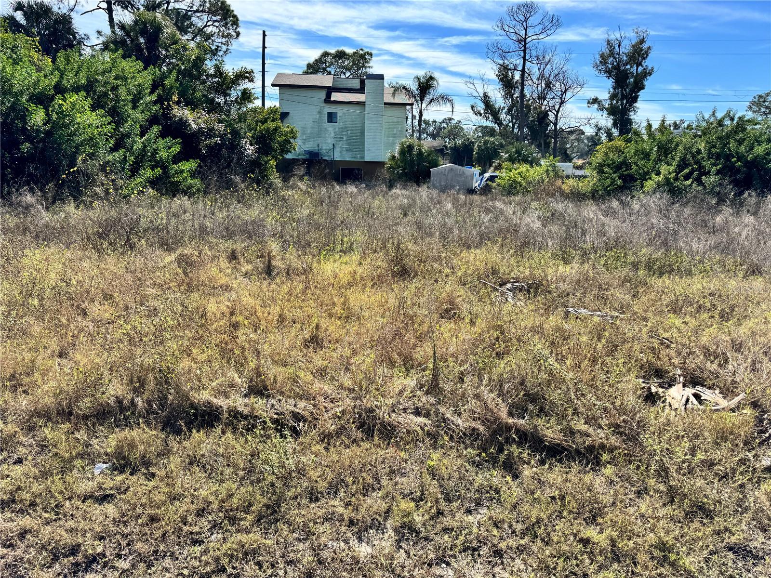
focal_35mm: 24
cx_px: 386
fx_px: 535
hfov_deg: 71.6
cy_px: 289
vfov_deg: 56.8
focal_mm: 6.76
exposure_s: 1/3247
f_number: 1.78
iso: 80
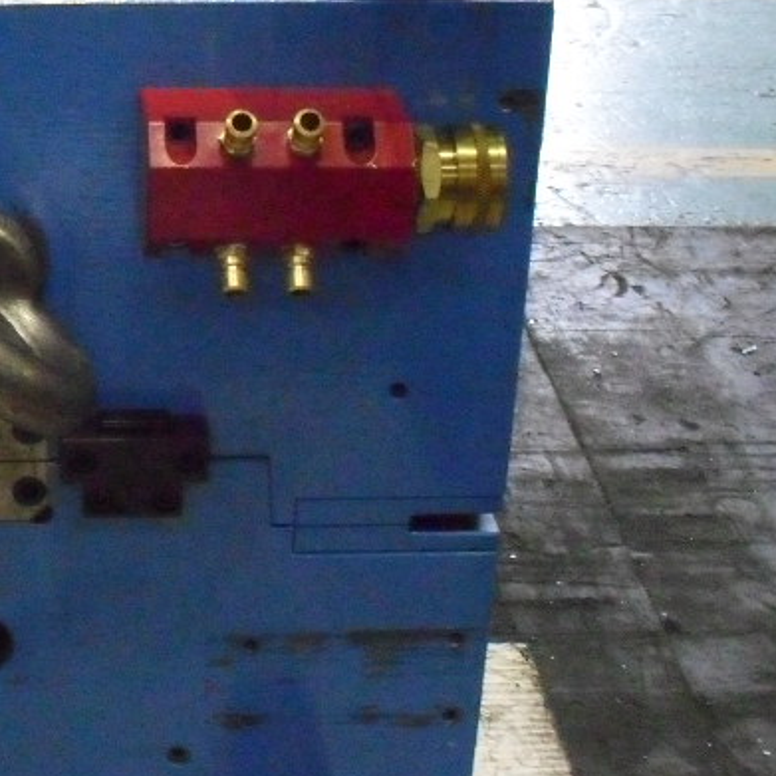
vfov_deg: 21.4
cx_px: -34
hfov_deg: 20.6
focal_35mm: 81
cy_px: 359
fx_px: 2054
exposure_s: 1/20
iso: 800
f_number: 3.2
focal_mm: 6.3
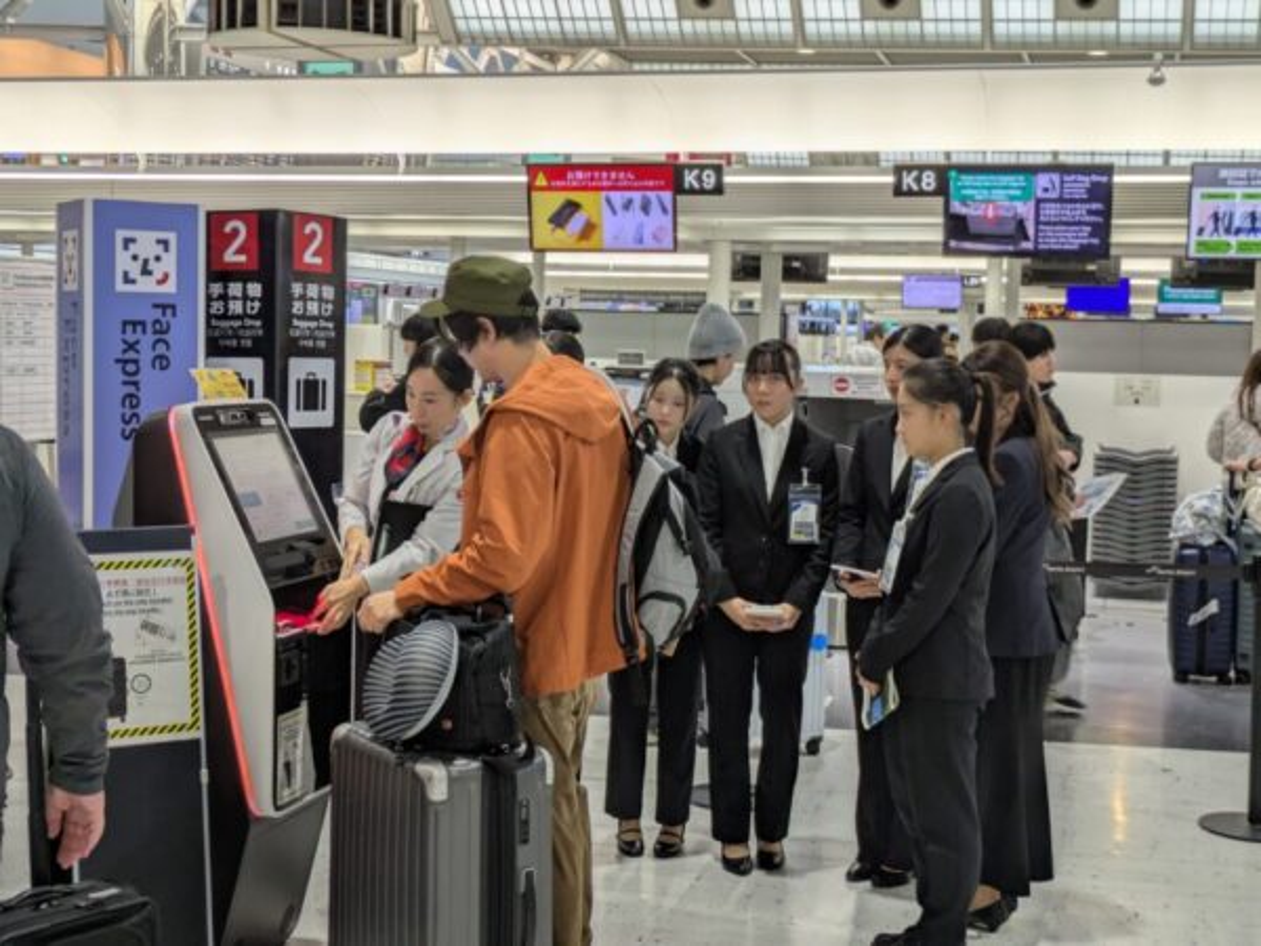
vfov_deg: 28.6
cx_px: 630
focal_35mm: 51
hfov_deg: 37.5
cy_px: 473
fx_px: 1858
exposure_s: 1/100
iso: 44
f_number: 1.89
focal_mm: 5.43
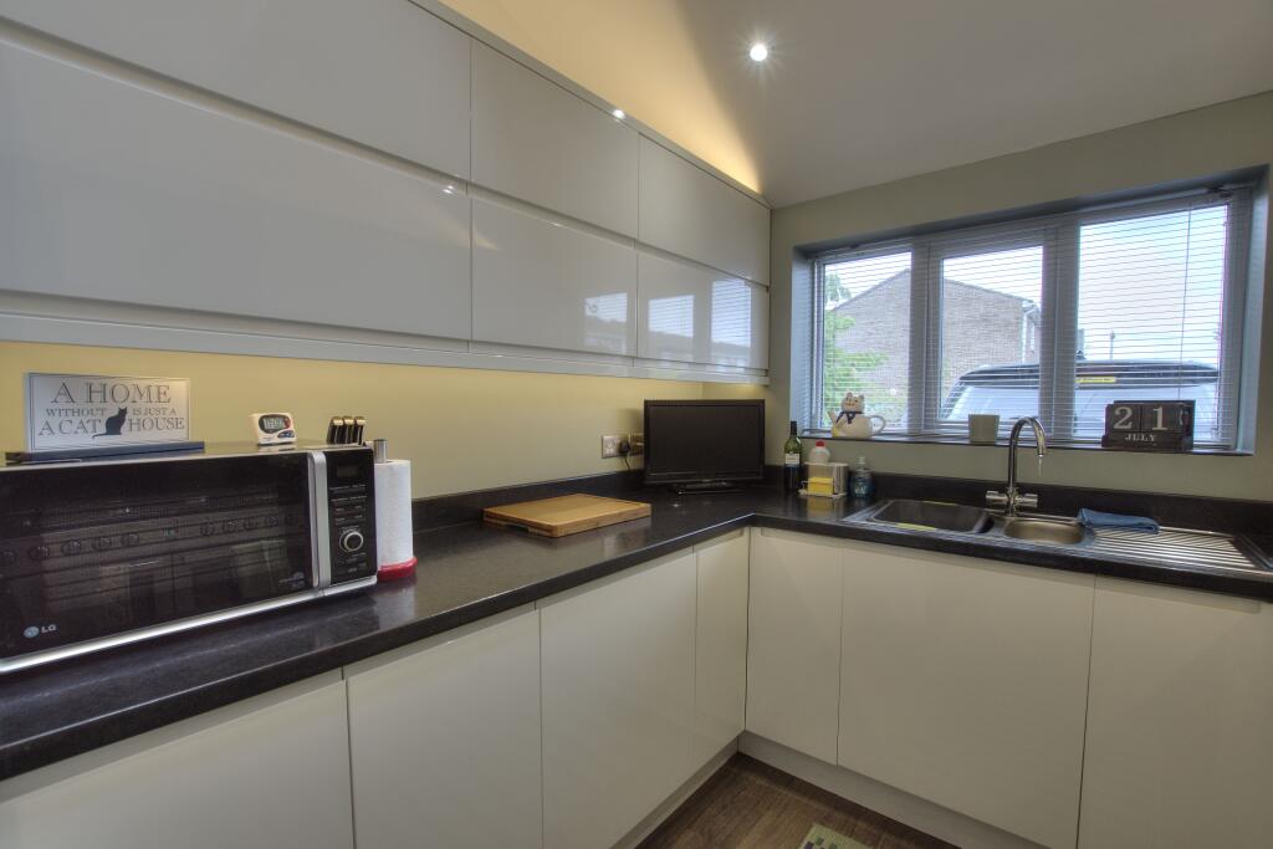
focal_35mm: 15
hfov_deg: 100.4
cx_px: 636
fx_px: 530
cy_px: 424
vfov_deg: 77.3
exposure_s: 1/20
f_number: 8
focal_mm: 10
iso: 400
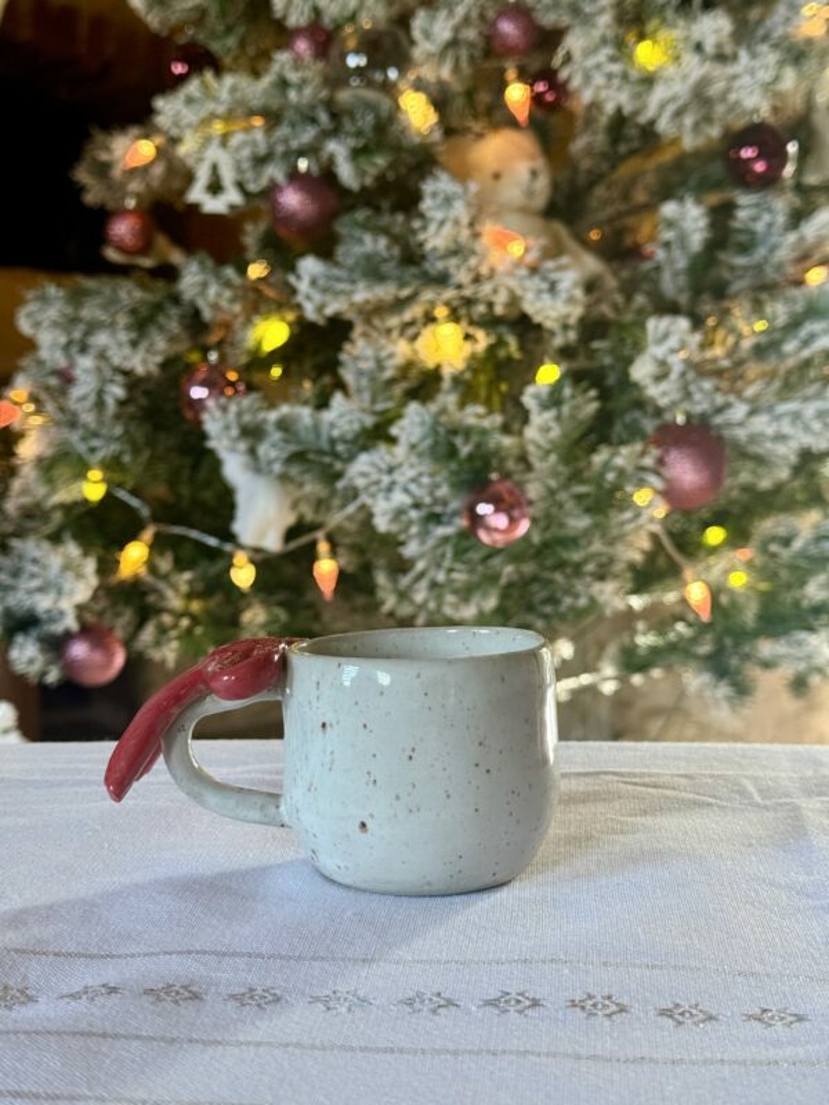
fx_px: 1533
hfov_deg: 30.3
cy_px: 552
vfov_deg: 39.7
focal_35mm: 48
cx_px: 414
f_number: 1.78
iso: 200
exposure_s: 1/50
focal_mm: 6.76
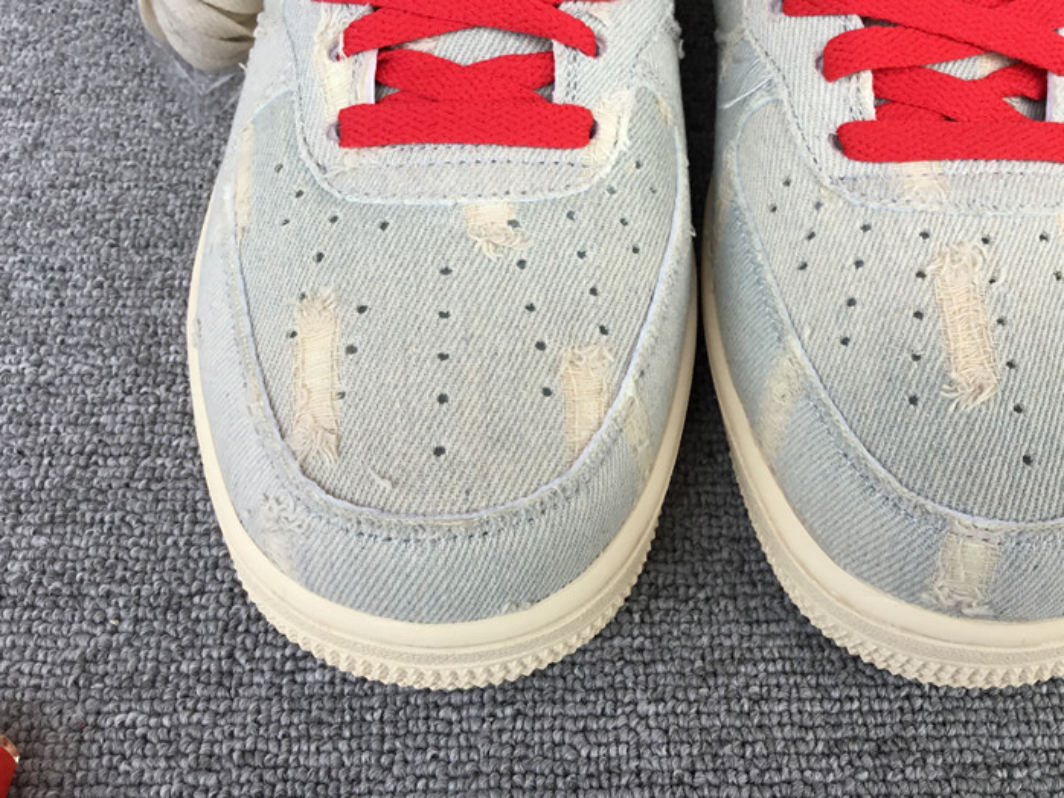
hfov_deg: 46.4
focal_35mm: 40
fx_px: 1229
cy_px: 295
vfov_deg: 35.7
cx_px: 665
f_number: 2.4
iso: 25
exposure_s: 1/218
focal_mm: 3.3
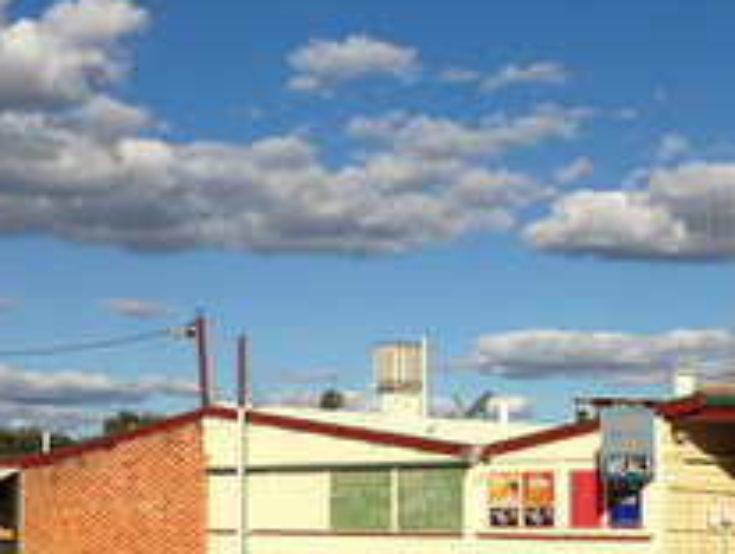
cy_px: 426
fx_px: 1723
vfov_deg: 18.1
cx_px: 479
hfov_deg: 24.0
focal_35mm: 81
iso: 64
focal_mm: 4.28
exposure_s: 1/2762
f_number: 2.4
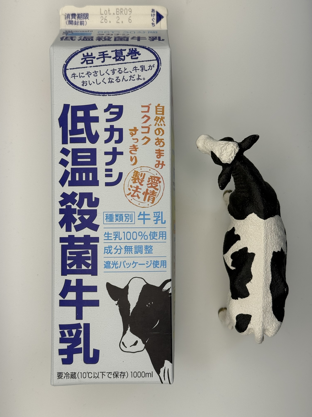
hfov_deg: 30.3
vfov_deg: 39.7
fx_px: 577
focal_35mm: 48
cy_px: 208
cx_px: 156
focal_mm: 6.76
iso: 64
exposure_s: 1/233
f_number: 1.78
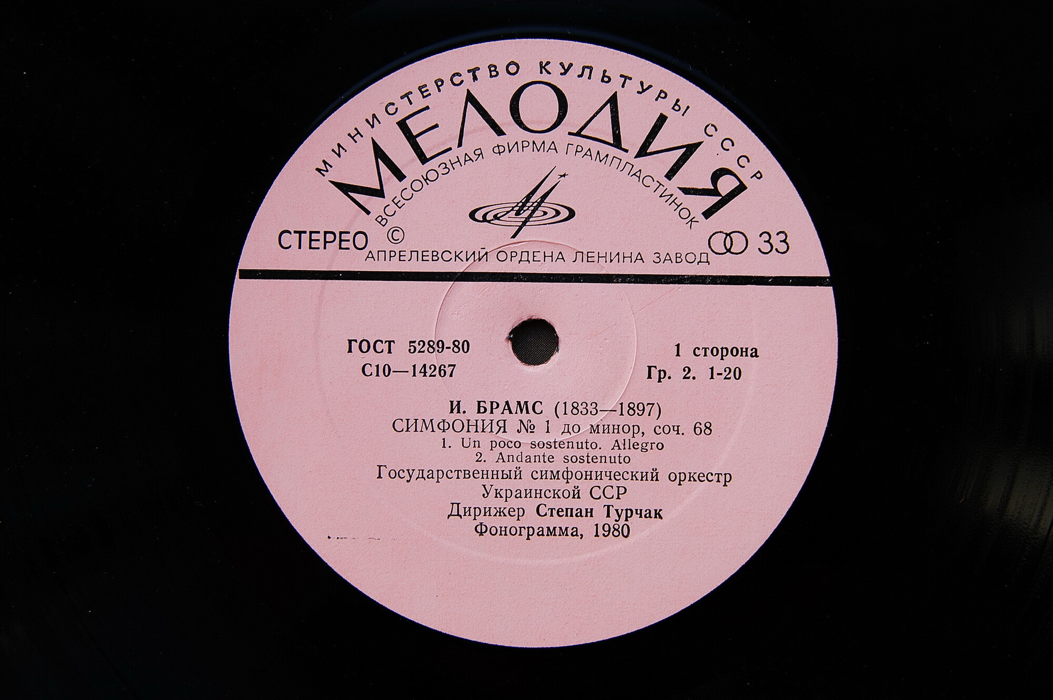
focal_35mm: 52
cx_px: 526
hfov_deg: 37.9
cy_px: 350
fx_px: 1534
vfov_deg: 25.7
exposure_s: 1/80
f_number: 4.5
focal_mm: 35
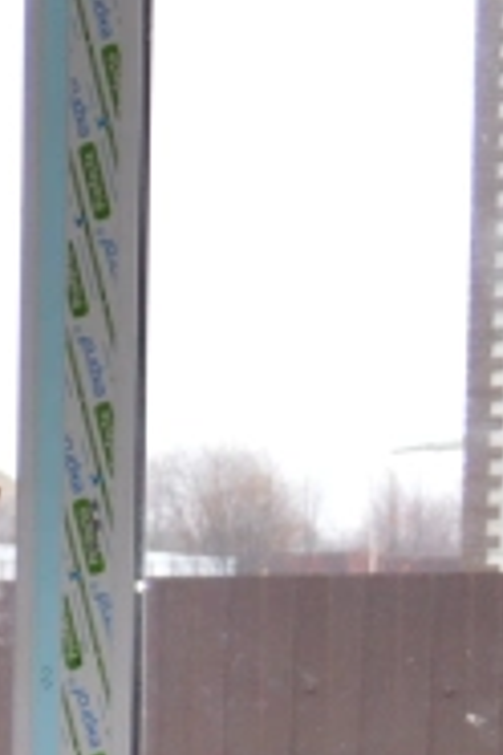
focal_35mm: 182
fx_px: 3814
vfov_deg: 10.9
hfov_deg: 6.4
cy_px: 1072
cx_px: -1375
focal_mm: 18
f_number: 3.5
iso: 500
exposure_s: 1/60
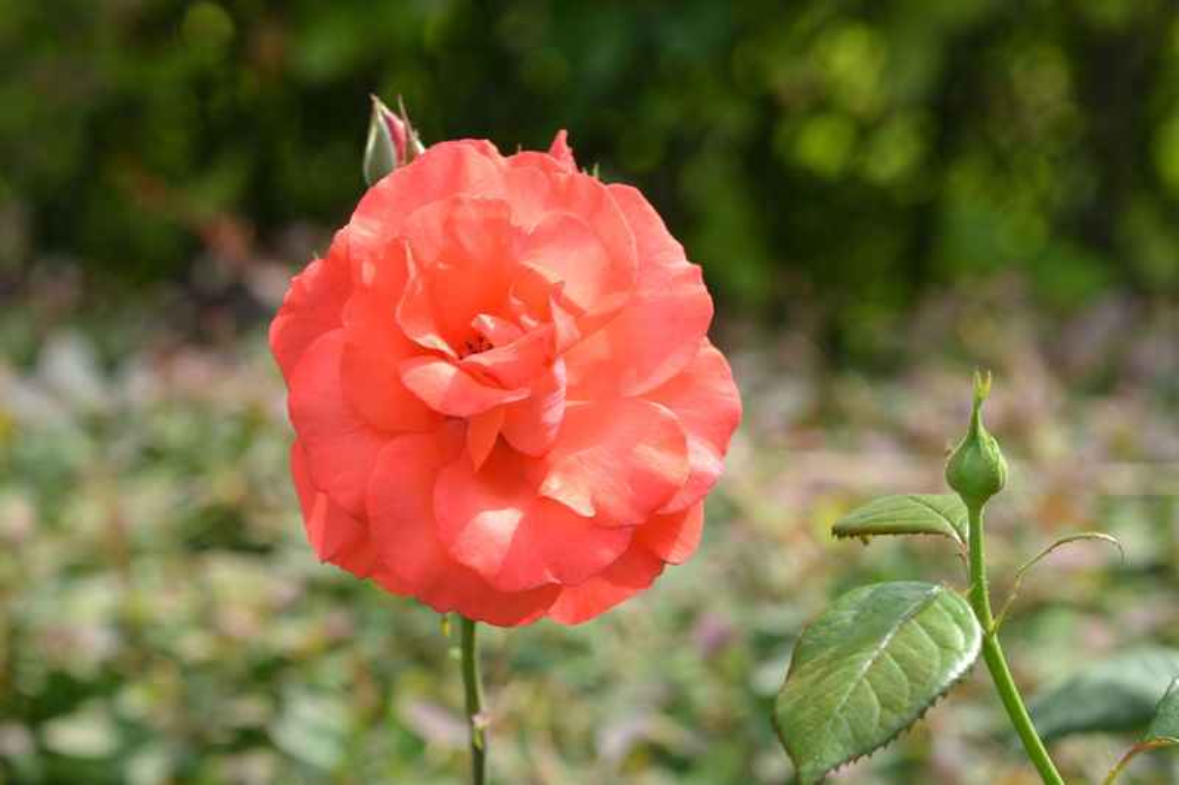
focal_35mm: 200
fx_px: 6548
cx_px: 590
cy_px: 392
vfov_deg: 6.9
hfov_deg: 10.3
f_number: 8
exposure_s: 1/60
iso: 100
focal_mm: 200
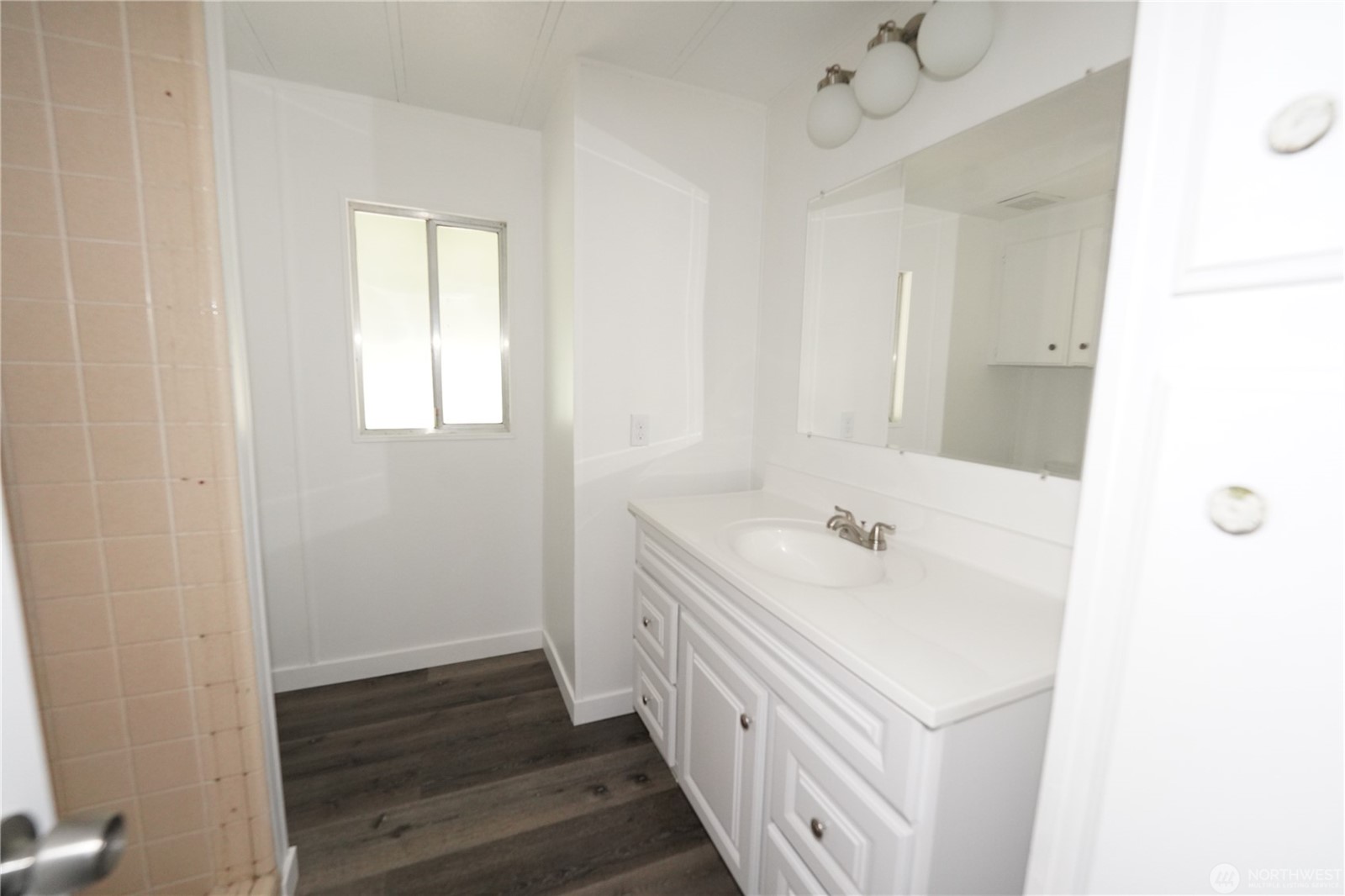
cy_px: 448
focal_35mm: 14
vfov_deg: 81.2
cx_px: 672
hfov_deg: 104.3
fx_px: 523
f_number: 4
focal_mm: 14
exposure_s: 1/125
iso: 3200
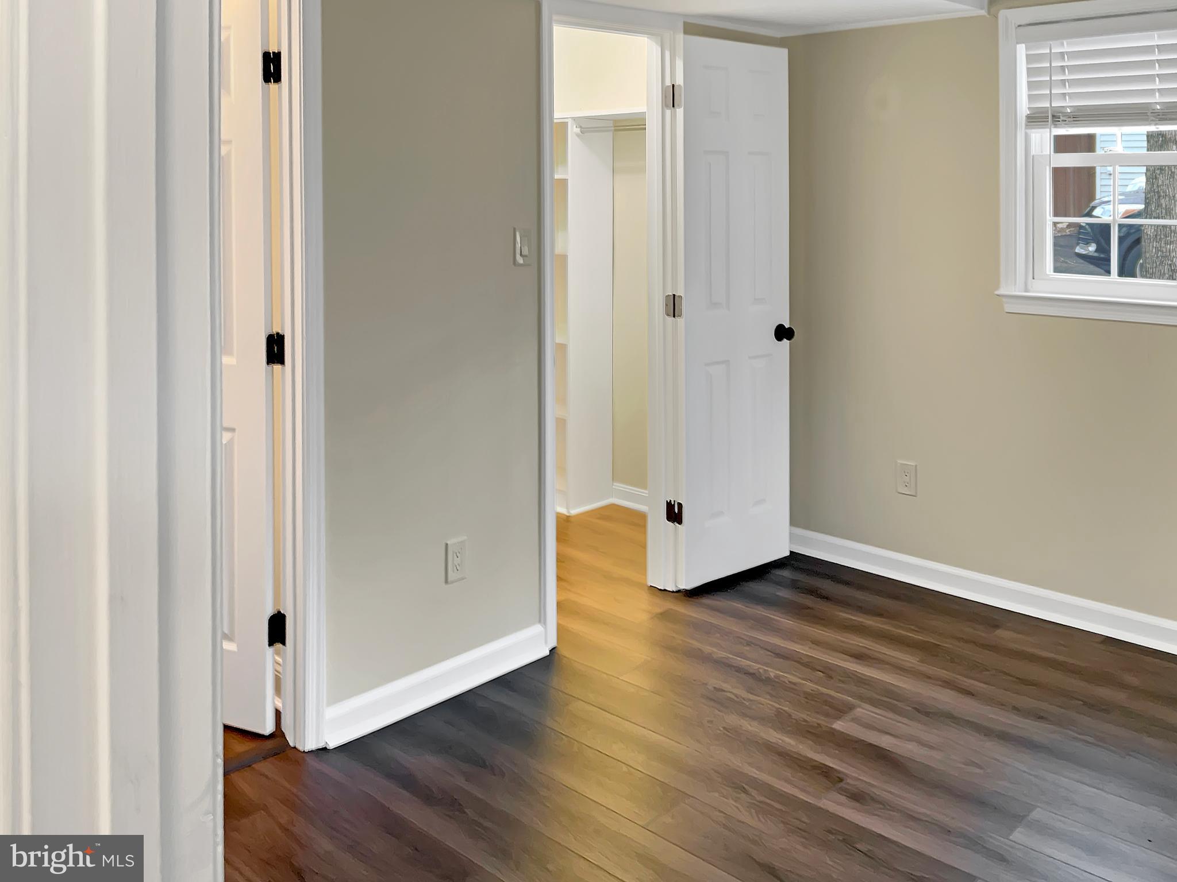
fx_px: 986
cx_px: 588
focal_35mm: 29
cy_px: 441
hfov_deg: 61.7
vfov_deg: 48.2
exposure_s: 1/4
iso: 16
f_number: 1.8
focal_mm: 3
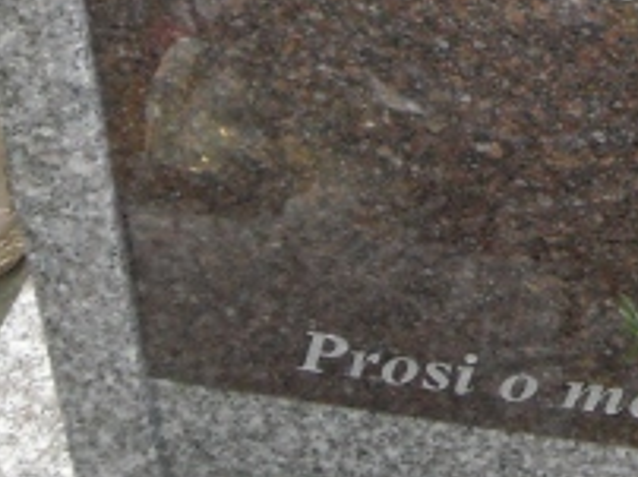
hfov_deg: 17.5
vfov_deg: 12.6
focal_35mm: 111
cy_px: -253
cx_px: 581
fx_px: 2043
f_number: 2.8
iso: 417
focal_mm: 5.7
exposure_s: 1/250
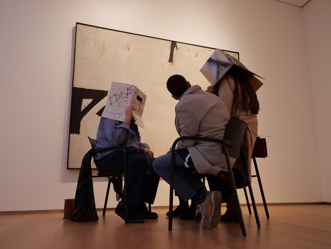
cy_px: 124
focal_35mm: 30
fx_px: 287
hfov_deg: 59.9
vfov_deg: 46.8
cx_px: 166
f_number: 3.6
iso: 1600
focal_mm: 15
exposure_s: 1/50
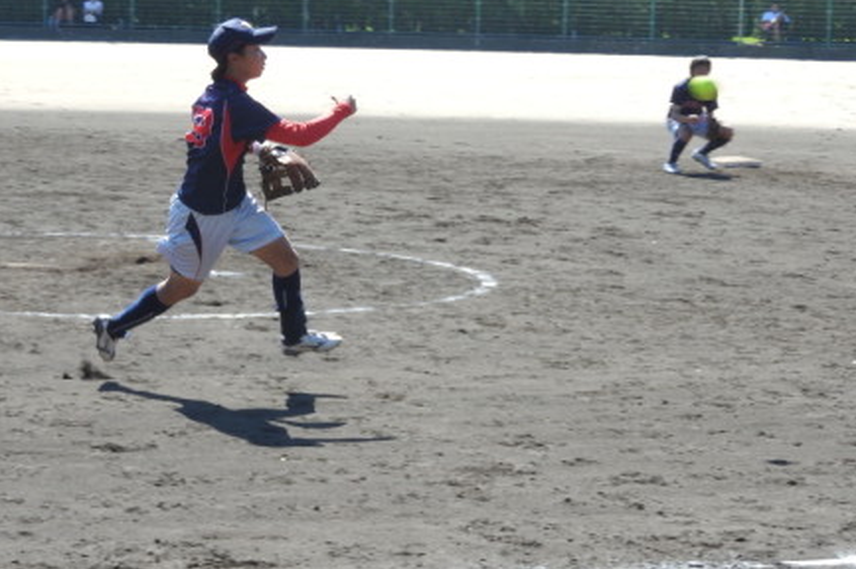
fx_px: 3255
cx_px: 415
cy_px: 413
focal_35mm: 137
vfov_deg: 10.0
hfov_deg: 15.0
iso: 100
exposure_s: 1/250
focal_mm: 17
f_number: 4.8
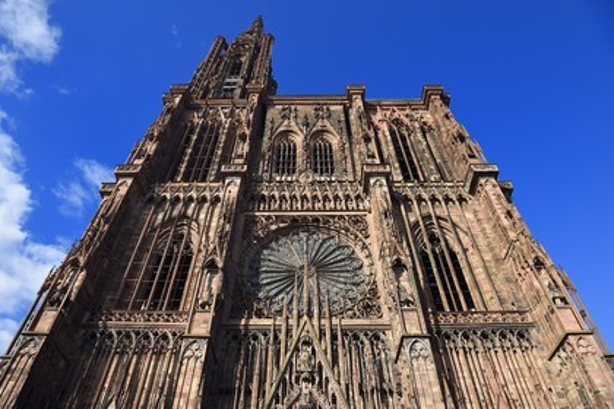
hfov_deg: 73.7
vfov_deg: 53.1
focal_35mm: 24
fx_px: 409
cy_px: 204
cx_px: 307
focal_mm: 24
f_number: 10
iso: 200
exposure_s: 1/250
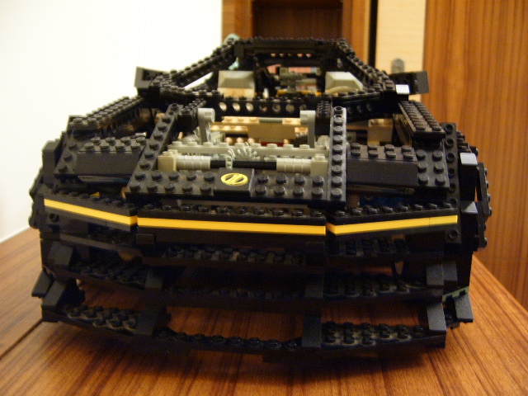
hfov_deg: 50.1
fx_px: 564
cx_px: 264
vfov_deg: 38.7
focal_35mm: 37
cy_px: 198
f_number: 2.9
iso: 141
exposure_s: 1/6
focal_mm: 6.2
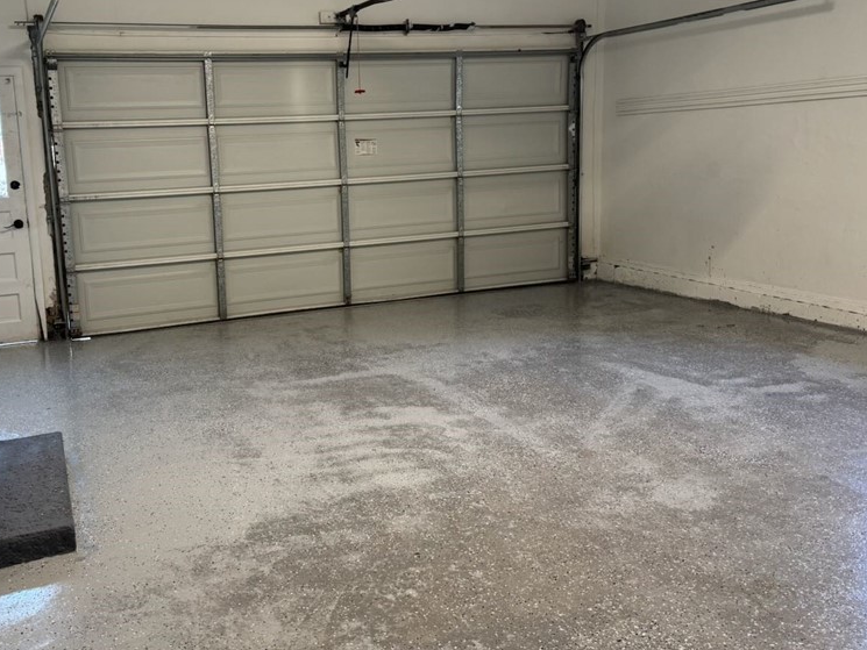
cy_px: 259
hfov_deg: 54.6
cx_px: 318
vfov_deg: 42.7
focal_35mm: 33
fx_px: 827
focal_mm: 6.76
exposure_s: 1/60
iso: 160
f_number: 1.78
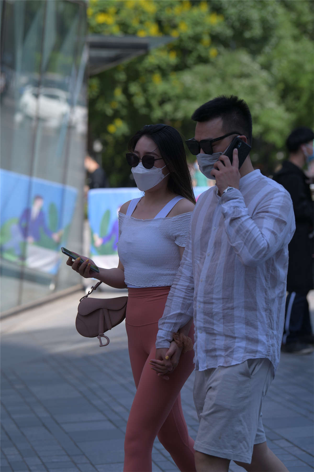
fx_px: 1439
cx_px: 157
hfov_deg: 12.5
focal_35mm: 110
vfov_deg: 18.6
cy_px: 236
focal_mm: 110
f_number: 4
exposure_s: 1/800
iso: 100
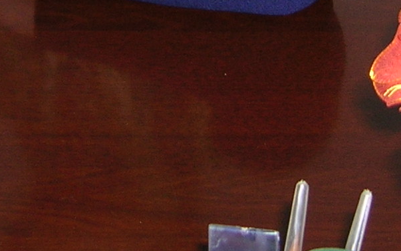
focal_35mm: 155
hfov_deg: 13.5
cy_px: -215
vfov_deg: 8.1
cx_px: 124
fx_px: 1694
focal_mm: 5.7
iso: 50
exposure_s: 1/60.1
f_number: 2.9
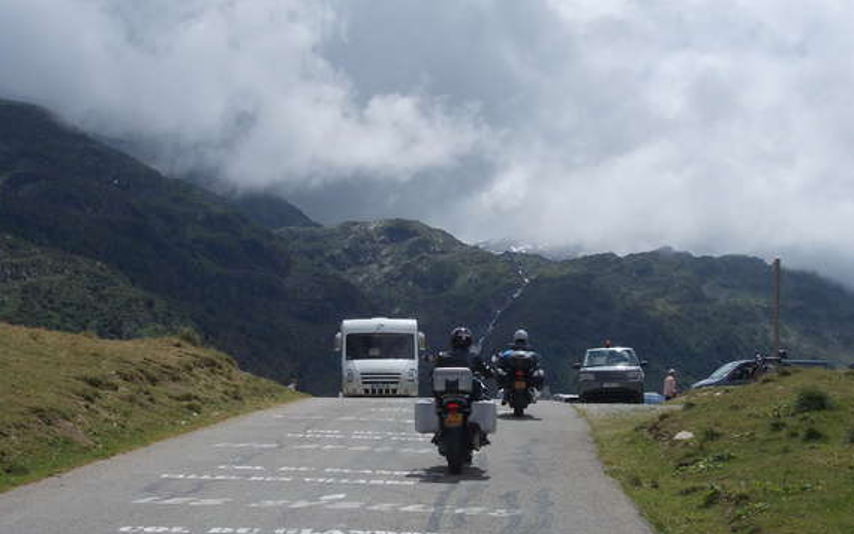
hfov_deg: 30.6
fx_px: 1559
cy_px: 288
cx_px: 437
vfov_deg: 19.4
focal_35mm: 67
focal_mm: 8.5
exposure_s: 1/400
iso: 80
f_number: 8
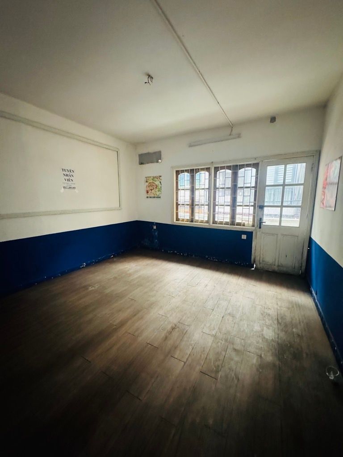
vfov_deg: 102.1
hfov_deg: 85.7
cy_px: 228
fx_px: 185
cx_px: 172
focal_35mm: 14
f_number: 2.2
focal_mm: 2.22
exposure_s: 1/60
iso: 1250
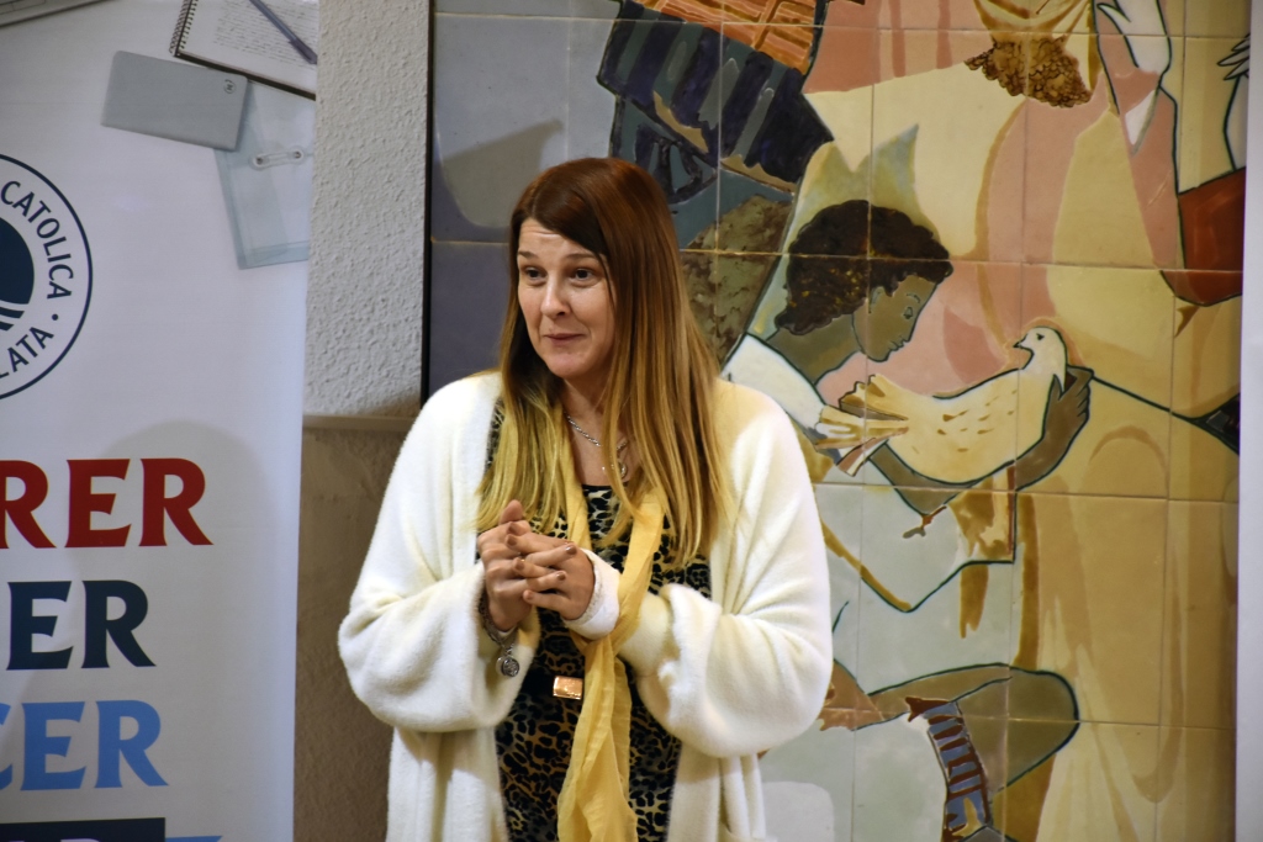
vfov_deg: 7.9
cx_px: 632
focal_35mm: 174
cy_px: 421
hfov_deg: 11.8
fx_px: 6105
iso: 800
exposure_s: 1/60
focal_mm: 116
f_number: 5.6
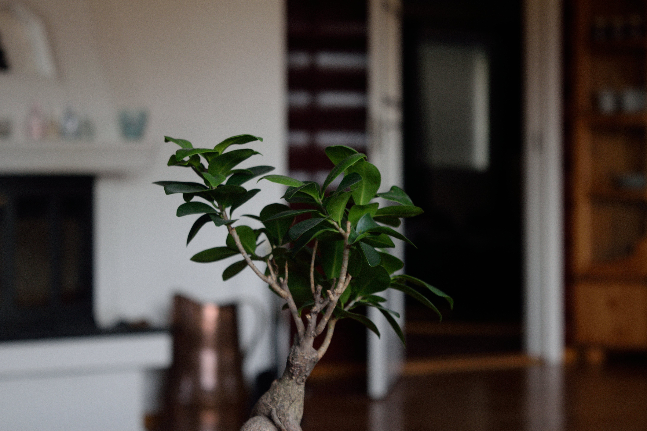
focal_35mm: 82
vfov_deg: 16.6
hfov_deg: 24.6
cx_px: 324
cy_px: 216
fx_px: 1483
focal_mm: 55
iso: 400
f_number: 5.6
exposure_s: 1/40
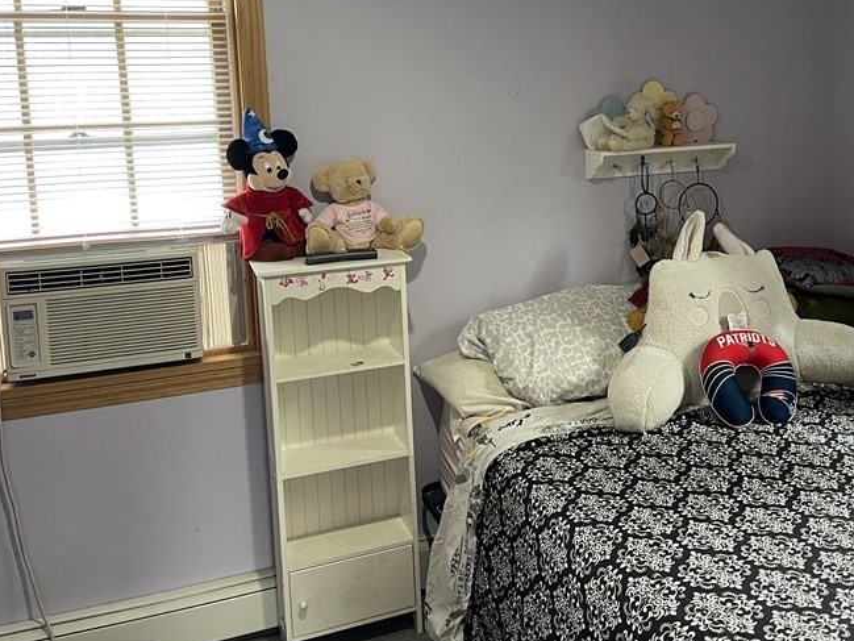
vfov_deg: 34.5
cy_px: 176
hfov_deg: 44.2
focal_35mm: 41
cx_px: 645
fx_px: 1012
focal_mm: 5.1
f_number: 1.6
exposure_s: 1/60
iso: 160
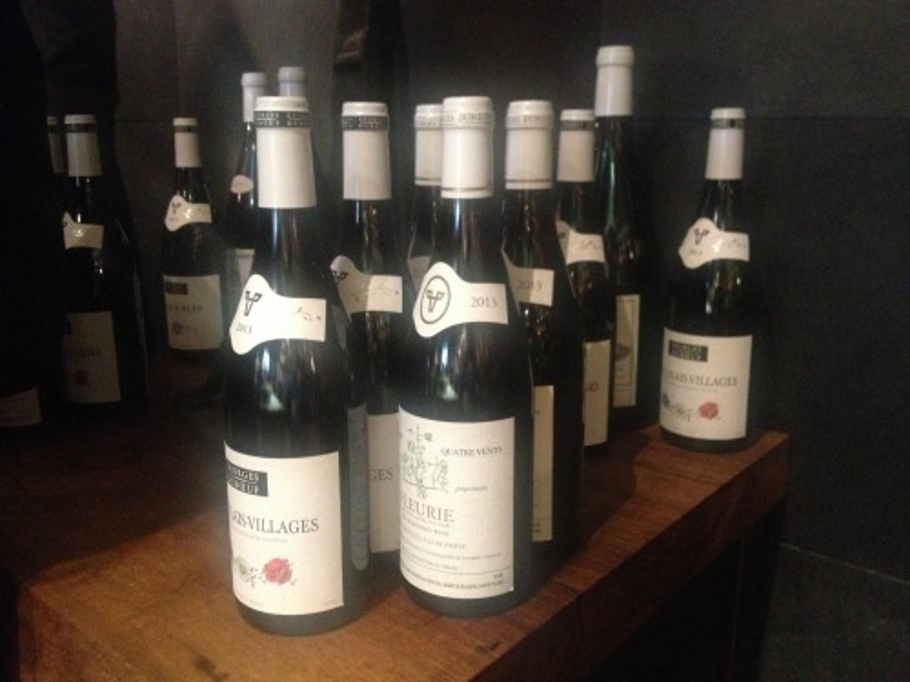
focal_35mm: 35
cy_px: 341
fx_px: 920
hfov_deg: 52.6
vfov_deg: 40.7
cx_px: 455
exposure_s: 1/15
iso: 800
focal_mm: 4.28
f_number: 2.4
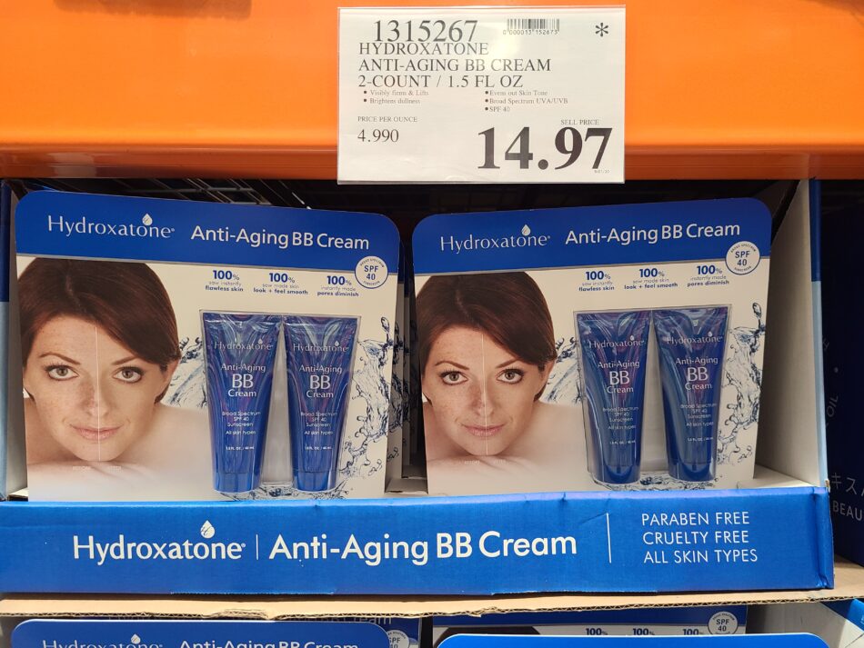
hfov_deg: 67.3
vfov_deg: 53.1
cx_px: 432
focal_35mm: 26
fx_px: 649
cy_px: 324
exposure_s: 1/60
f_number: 1.8
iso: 200
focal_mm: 5.4
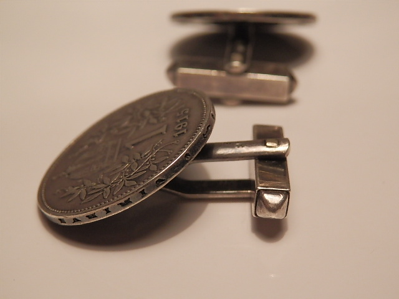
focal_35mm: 66
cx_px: 200
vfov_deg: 22.3
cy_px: 150
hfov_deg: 29.4
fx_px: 761
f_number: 4.4
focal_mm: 11.9
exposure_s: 1/100
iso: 400
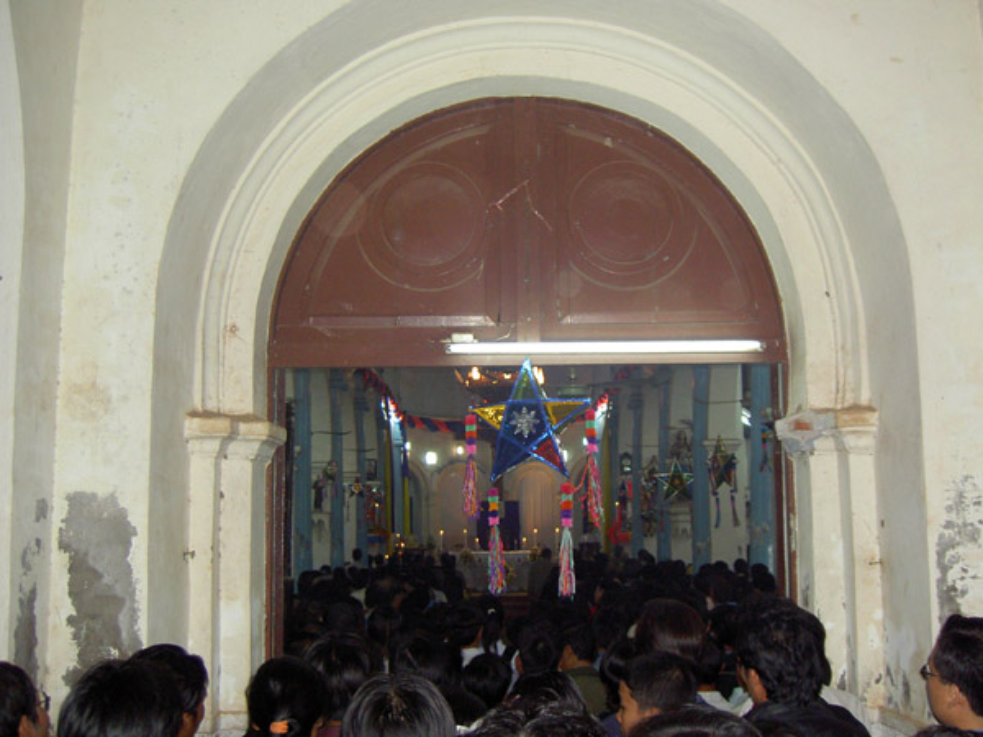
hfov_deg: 47.9
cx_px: 492
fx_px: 1107
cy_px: 368
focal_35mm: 39
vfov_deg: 36.8
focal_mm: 8
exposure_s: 1/59.5
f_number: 2.8
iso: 100
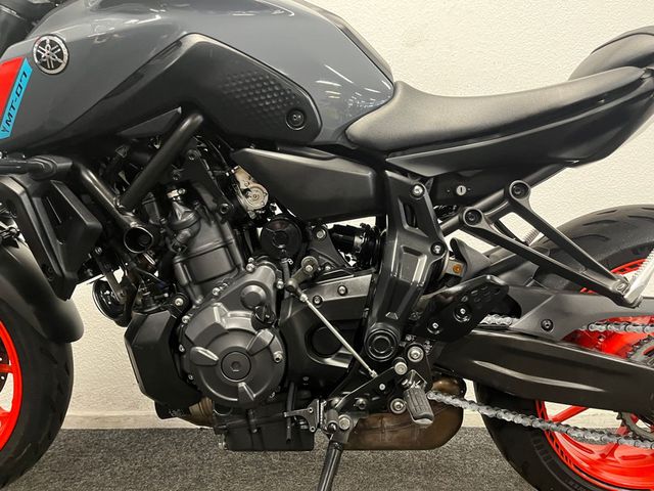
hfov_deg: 67.3
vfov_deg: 53.1
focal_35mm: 26
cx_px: 327
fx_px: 491
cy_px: 246
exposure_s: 1/33
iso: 400
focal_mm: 5.1
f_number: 1.6
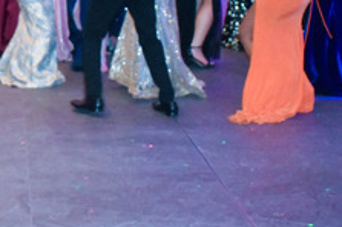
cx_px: -29
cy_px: -18
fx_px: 930
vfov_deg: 13.7
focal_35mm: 98
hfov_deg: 20.0
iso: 6400
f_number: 4
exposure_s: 1/60
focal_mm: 26
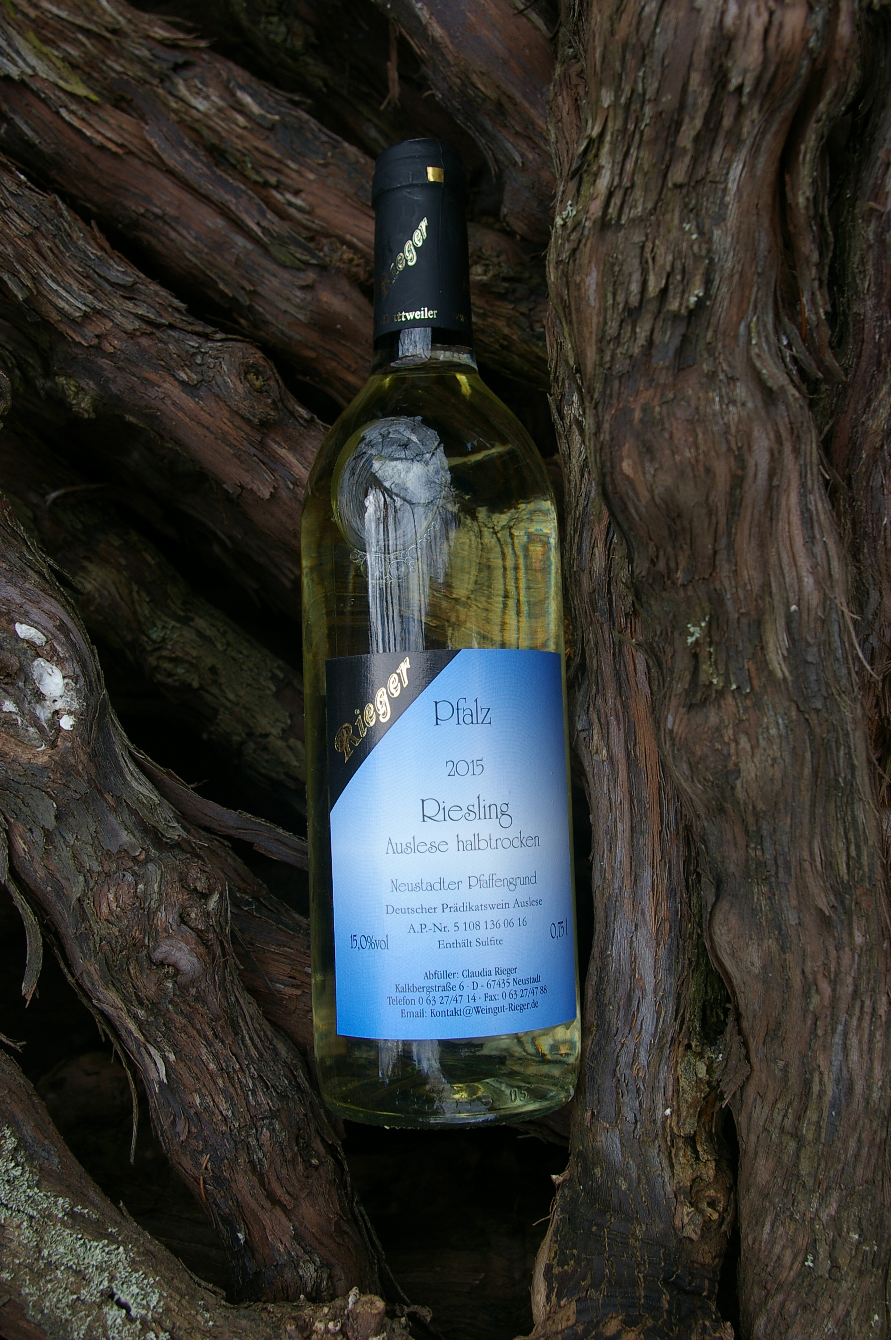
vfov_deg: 53.2
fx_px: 1339
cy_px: 670
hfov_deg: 36.8
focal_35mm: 36
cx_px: 446
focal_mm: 24
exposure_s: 1/125
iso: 200
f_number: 6.7
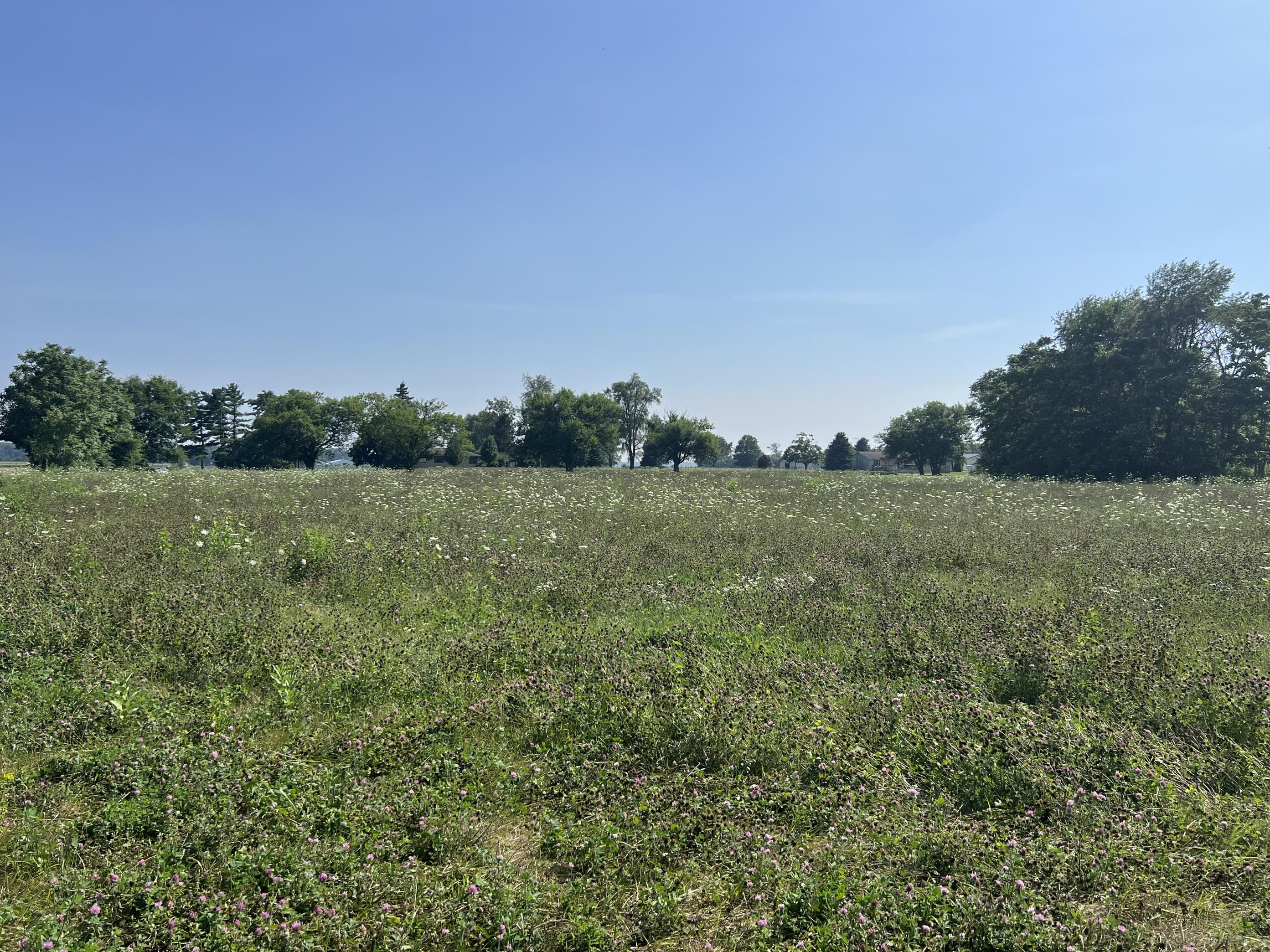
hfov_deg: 63.4
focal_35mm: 28
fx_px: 1027
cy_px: 480
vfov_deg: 49.7
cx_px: 616
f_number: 1.5
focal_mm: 5.7
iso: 50
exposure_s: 1/6993
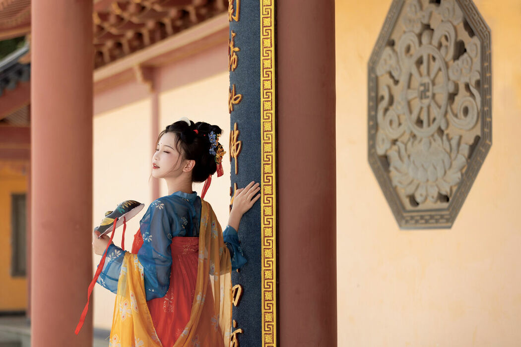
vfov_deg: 13.4
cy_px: 174
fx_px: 1476
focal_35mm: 102
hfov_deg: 20.0
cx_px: 260
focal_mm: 100
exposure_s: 1/2000
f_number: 2.8
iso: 160
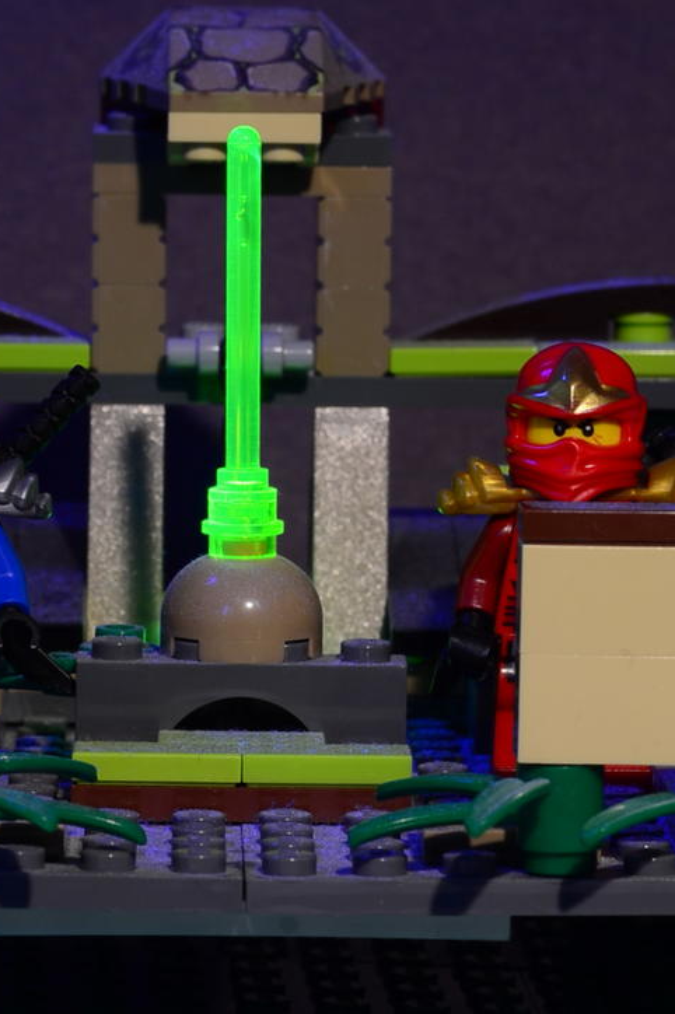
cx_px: 238
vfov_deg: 15.0
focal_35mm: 137
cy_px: 548
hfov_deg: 10.0
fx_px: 3852
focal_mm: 55
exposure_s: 10
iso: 200
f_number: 11
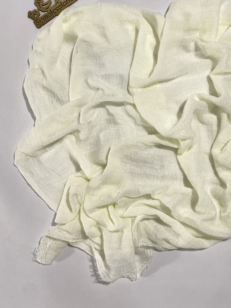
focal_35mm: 35
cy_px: 129
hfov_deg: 40.2
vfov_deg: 52.4
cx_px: 153
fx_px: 311
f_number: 1.8
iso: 125
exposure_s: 1/113
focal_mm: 4.25
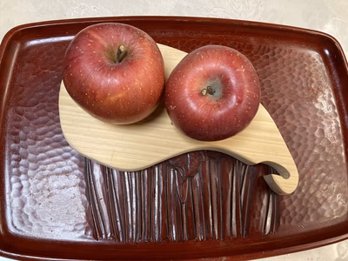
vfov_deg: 49.7
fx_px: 281
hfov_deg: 63.4
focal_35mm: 28
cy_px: 130
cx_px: 174
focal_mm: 3.99
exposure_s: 1/50
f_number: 1.8
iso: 125
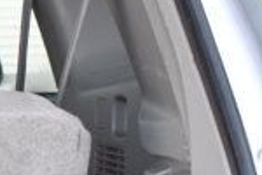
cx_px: -409
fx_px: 1713
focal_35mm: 235
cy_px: 380
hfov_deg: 8.0
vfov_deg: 5.7
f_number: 6.3
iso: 400
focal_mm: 23
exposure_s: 1/125
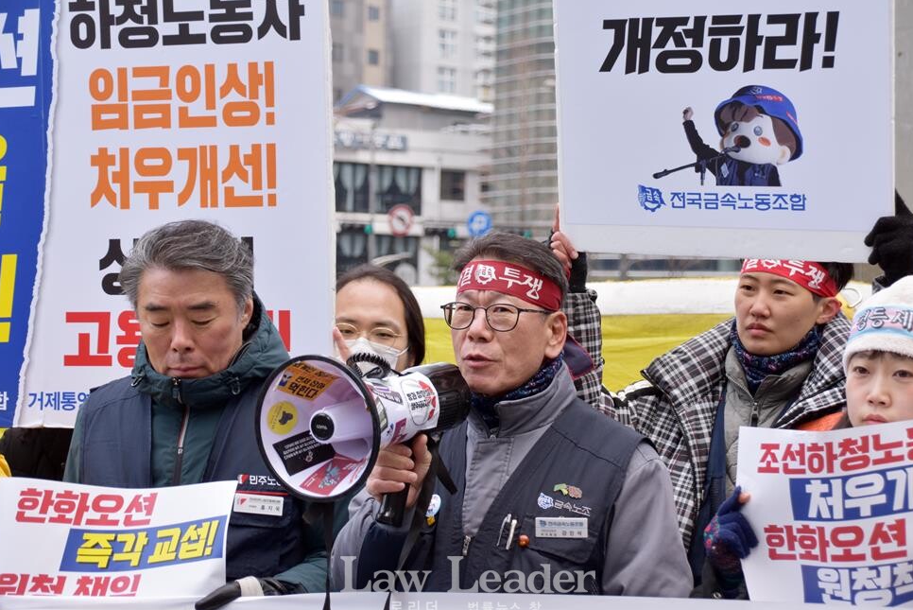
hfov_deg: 22.9
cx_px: 454
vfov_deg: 15.4
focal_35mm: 89
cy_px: 306
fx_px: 2258
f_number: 5
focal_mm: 56
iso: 200
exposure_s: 1/400
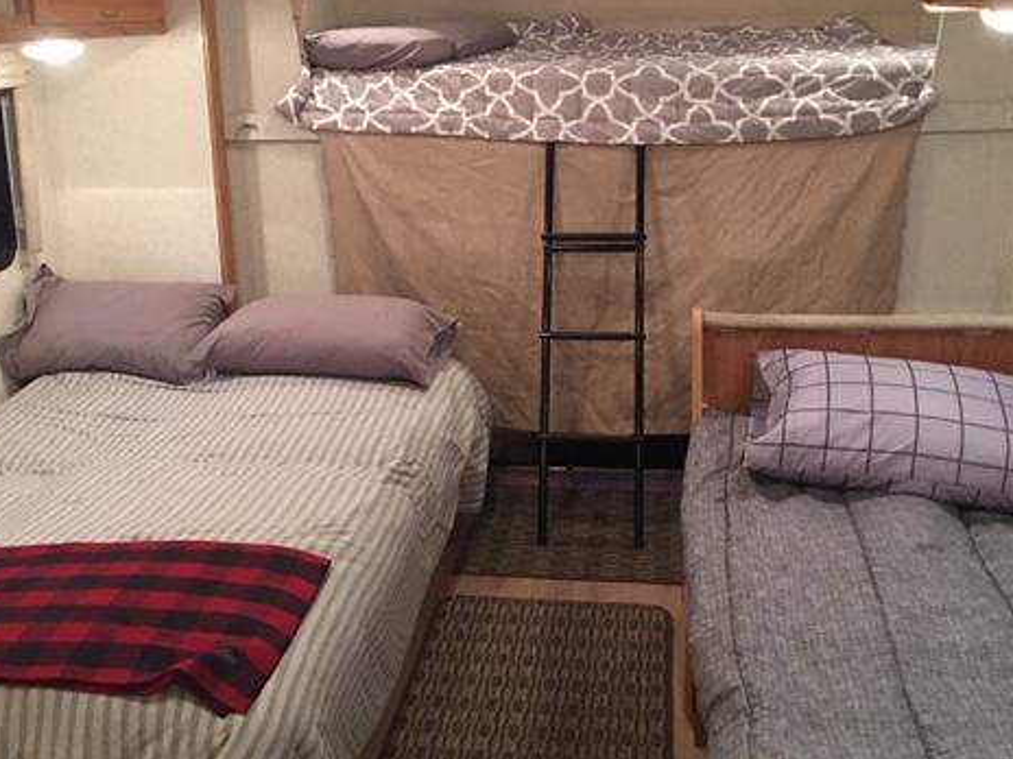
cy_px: 290
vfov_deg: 35.8
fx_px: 1171
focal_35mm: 40
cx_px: 493
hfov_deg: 46.8
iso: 80
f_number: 2.2
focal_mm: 4.15
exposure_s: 1/4
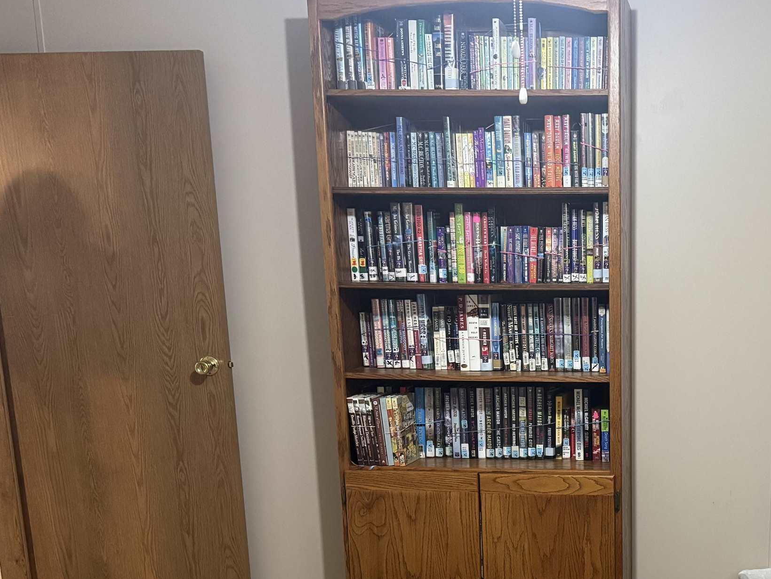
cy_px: 472
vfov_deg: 31.3
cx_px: 625
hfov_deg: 40.2
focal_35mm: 45
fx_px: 1002
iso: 640
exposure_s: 1/60
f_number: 1.78
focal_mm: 6.76
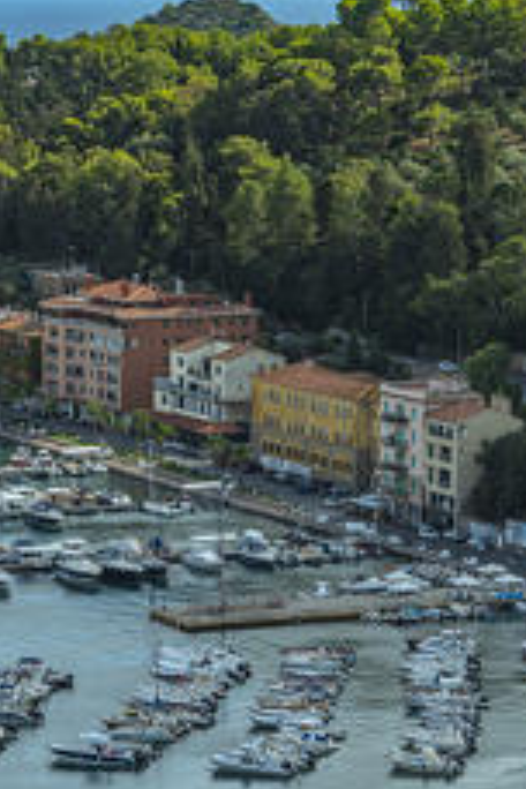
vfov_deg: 12.2
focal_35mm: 168
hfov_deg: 8.2
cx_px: 202
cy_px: 661
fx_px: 3682
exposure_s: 1/200
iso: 100
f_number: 9
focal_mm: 64
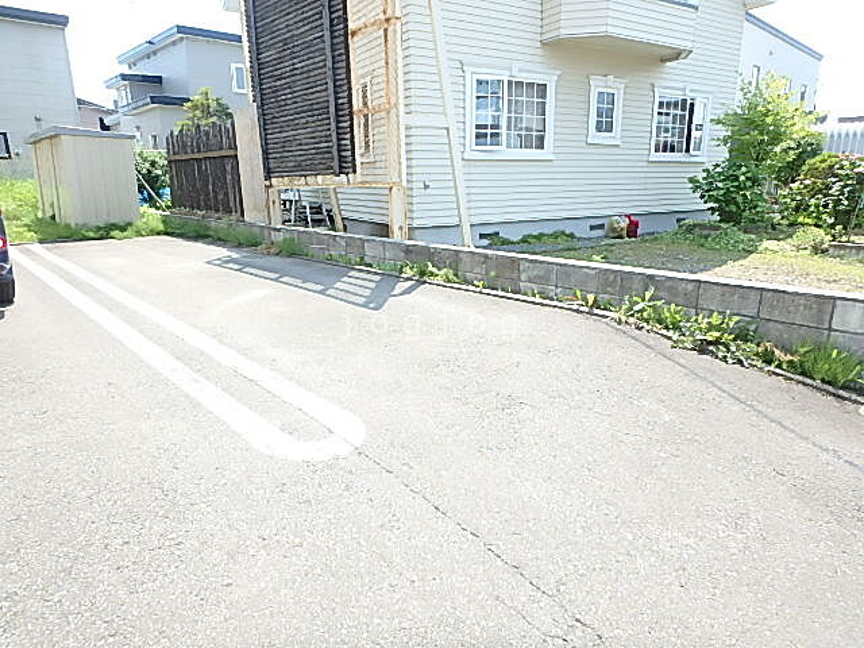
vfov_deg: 63.4
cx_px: 432
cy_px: 324
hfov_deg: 79.0
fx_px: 524
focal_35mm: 21
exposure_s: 1/320
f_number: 3.5
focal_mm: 3.7
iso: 125
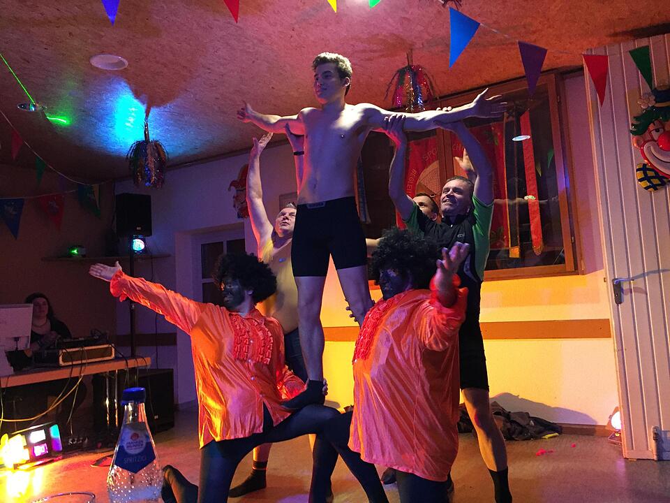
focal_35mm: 29
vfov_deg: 48.2
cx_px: 335
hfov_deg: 61.7
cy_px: 252
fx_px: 561
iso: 250
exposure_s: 1/25
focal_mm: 4.15
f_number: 2.2
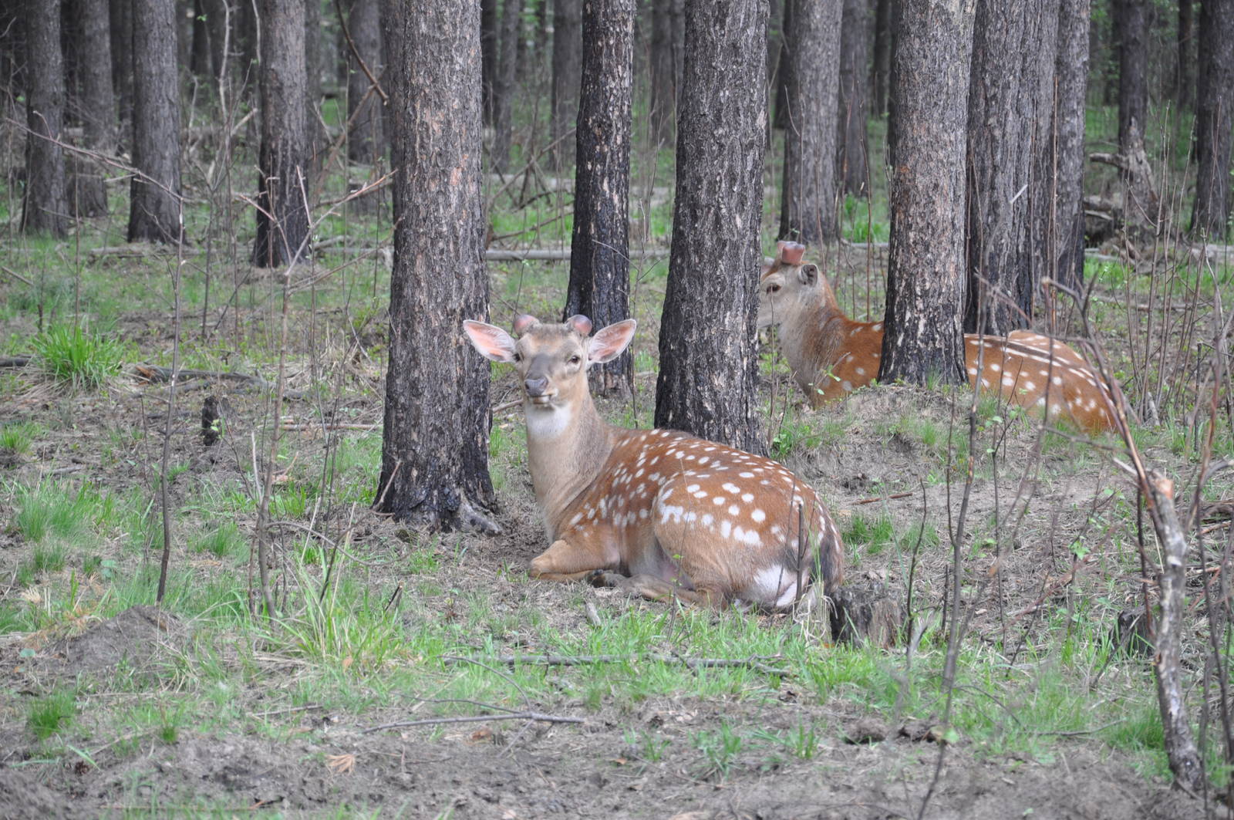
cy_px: 410
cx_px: 617
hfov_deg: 13.1
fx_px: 5393
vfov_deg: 8.7
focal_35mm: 158
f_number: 5.6
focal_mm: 105
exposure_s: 1/60
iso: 450
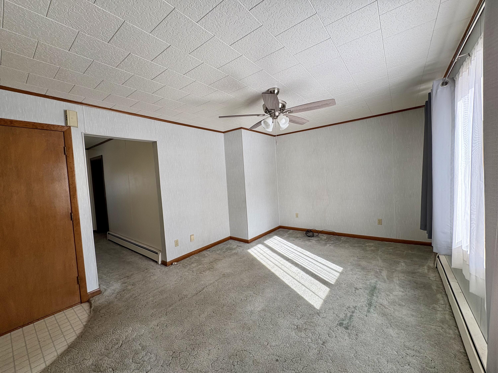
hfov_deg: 102.1
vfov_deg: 85.7
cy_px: 186
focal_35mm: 14
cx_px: 249
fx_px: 201
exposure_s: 1/149
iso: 40
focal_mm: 2.22
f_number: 2.2
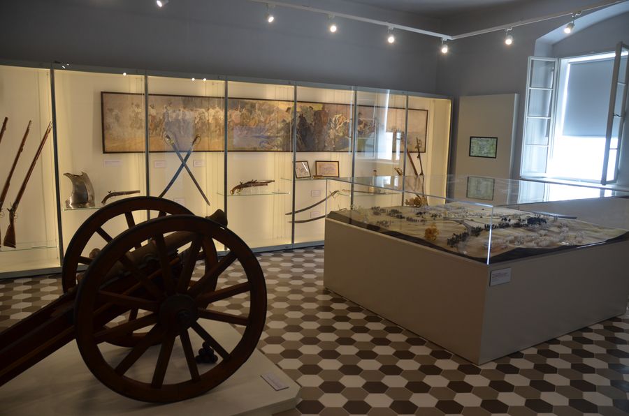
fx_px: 471
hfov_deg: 67.5
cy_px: 208
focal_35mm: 27
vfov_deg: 47.7
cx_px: 314
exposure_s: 1/100
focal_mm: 18
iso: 400
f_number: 5
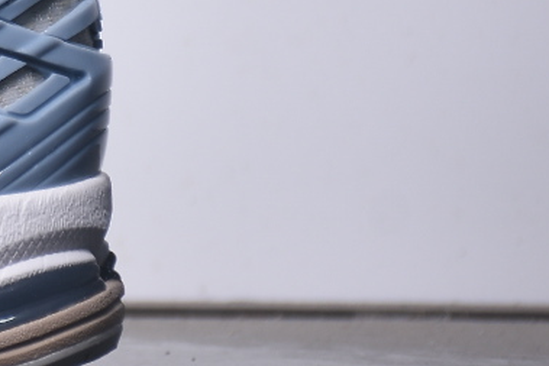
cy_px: -207
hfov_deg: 5.6
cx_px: -575
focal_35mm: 359
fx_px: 5477
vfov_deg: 3.8
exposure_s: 1/20
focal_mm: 56
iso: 100
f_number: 5.6
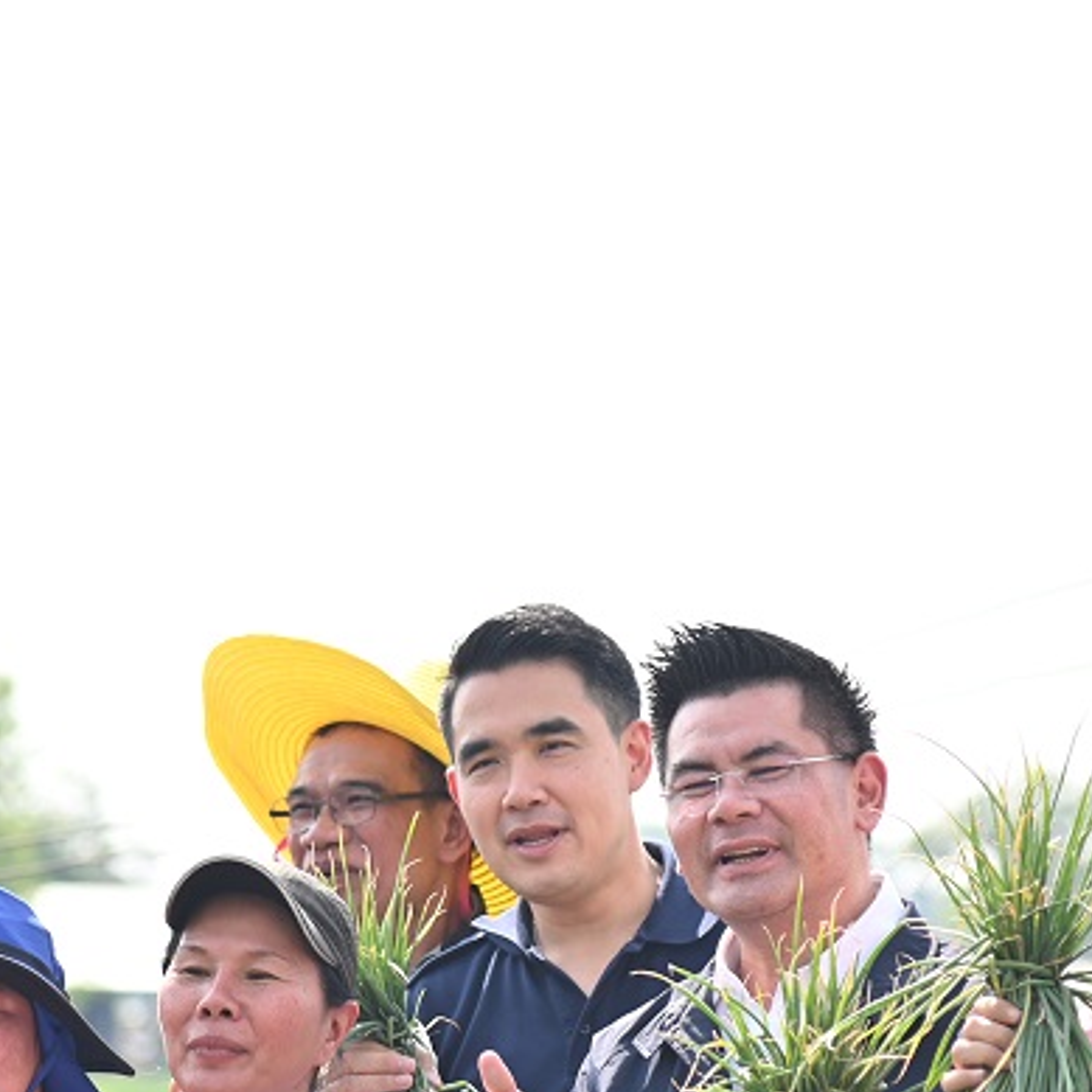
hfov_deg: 5.9
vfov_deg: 5.9
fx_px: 10564
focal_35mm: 296
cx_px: 418
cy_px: 863
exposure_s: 1/320
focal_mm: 112
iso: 100
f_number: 4
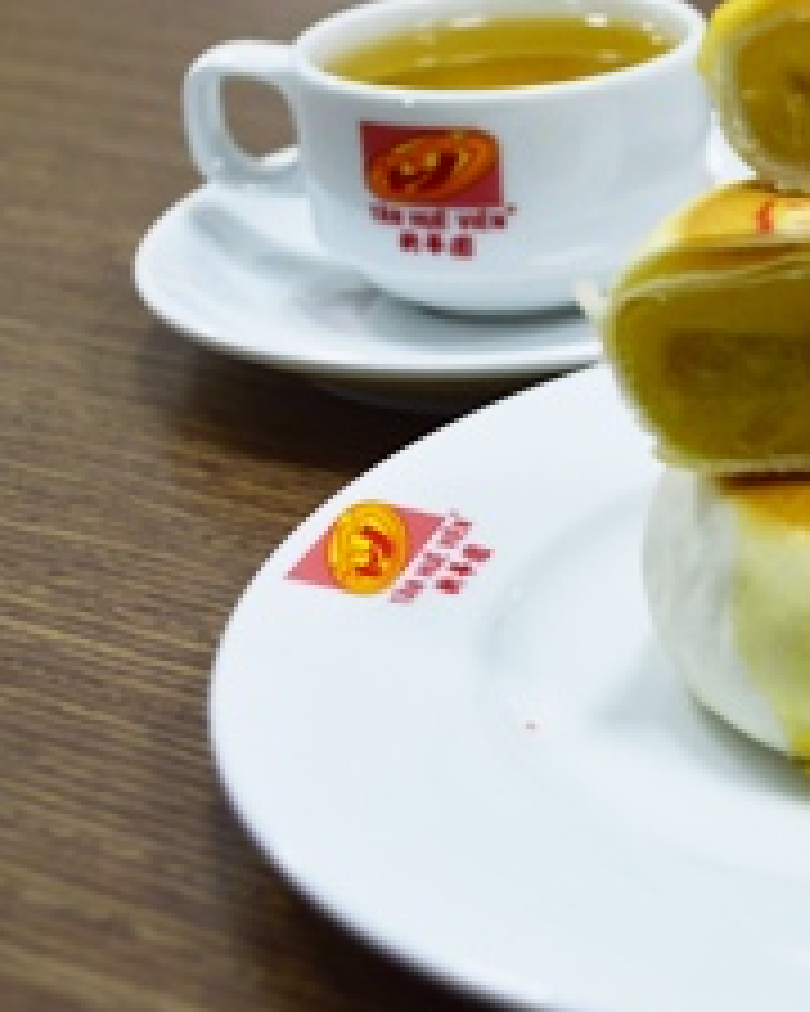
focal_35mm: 90
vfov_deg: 21.2
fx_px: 2697
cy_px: 358
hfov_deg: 16.5
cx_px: 932
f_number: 4.2
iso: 400
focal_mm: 32
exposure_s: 1/30
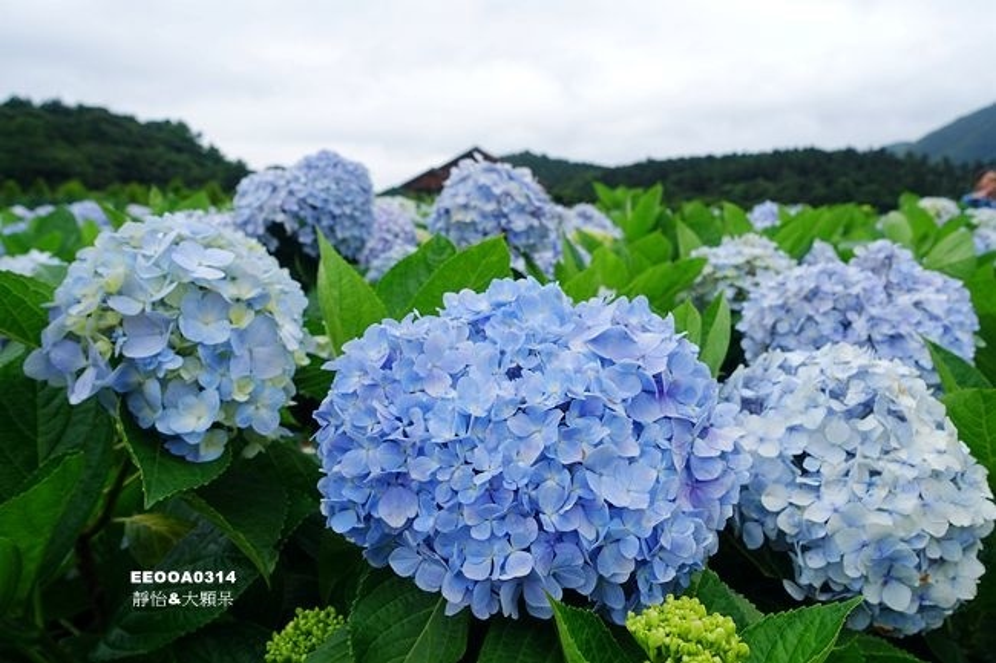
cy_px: 332
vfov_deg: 44.9
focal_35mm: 29
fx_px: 802
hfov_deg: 63.7
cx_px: 498
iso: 125
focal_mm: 10.51
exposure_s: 1/320
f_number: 4
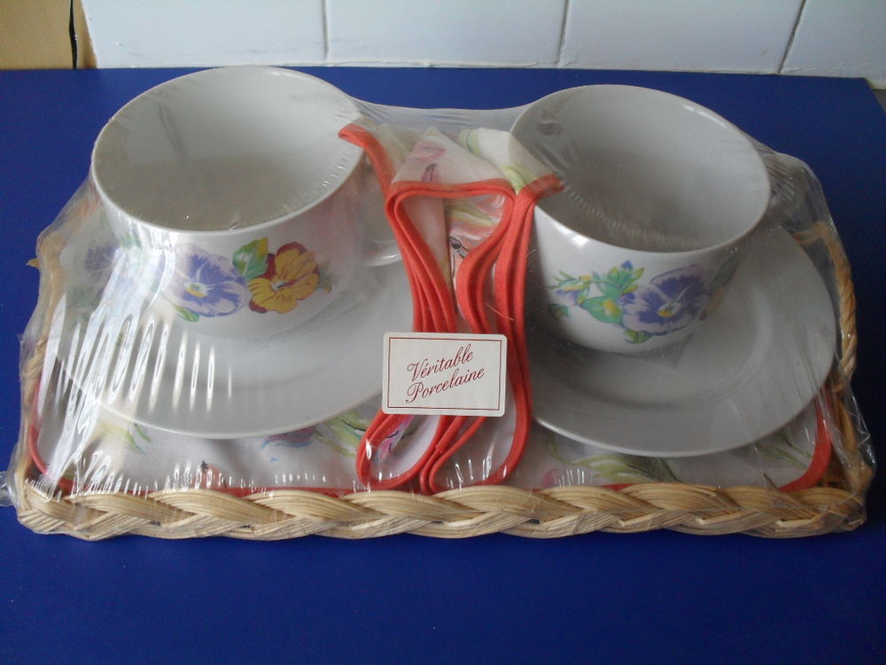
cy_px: 332
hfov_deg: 52.6
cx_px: 443
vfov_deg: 40.7
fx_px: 896
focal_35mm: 35
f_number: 3.2
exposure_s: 1/30
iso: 200
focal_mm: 6.3
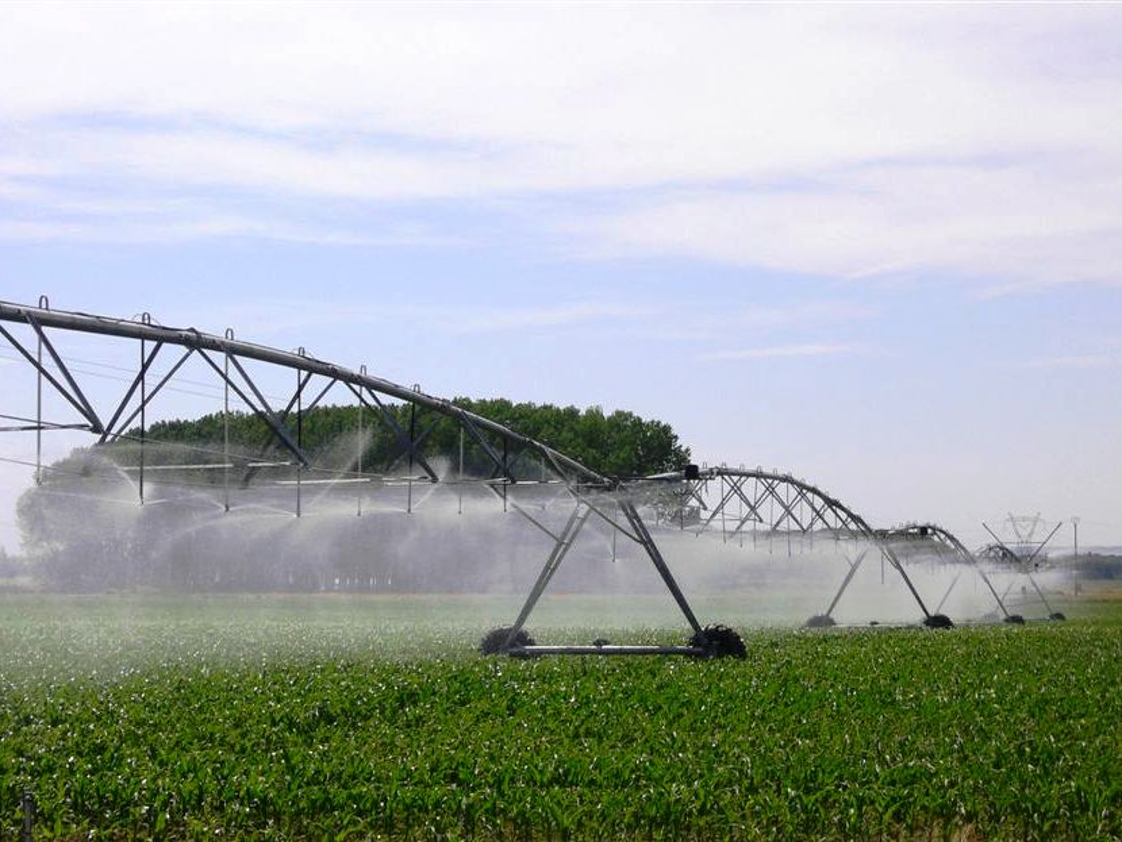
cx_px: 561
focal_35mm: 74
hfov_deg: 26.3
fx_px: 2399
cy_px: 421
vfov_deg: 19.9
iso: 80
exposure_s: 1/400
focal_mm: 12.3
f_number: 8.5
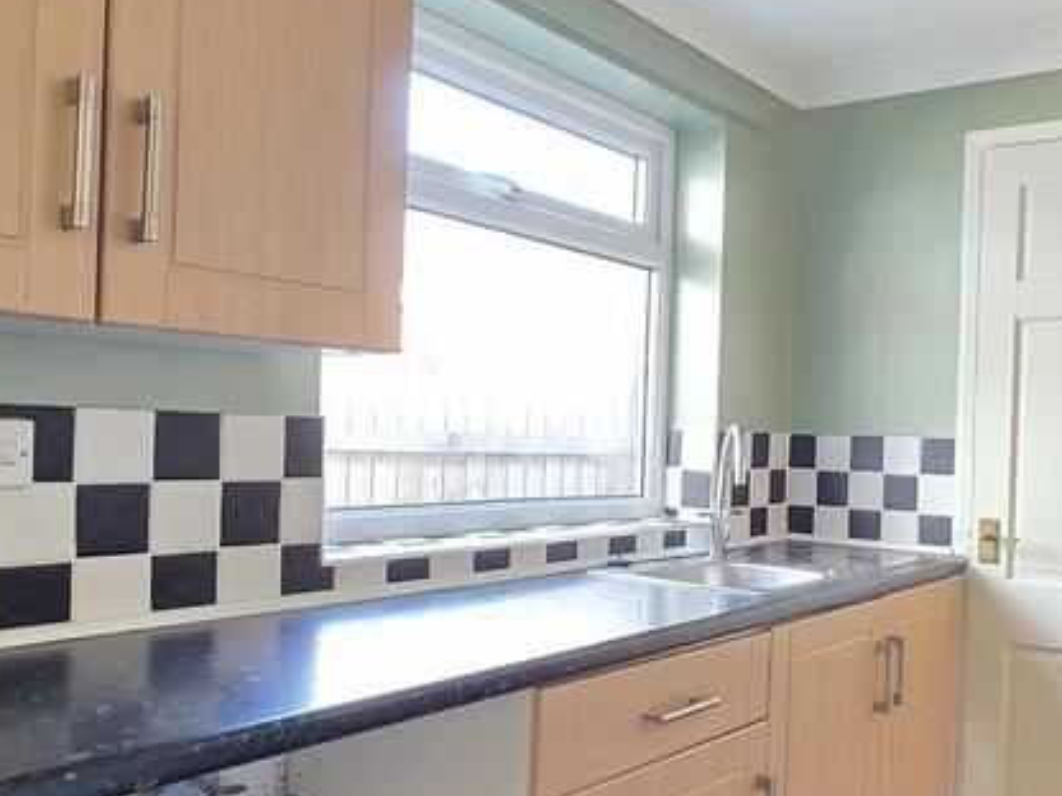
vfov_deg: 44.0
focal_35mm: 32
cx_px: 710
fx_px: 982
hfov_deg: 55.6
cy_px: 457
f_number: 1.9
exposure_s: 1/60
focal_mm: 2.2
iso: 400
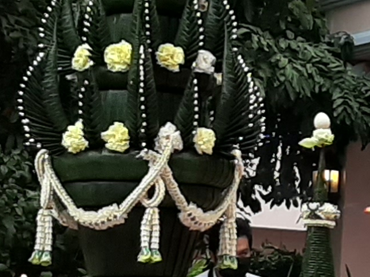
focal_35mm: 162
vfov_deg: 9.2
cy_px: 139
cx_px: 544
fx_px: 1731
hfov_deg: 11.7
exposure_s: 1/661
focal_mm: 3.93
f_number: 1.7
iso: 40
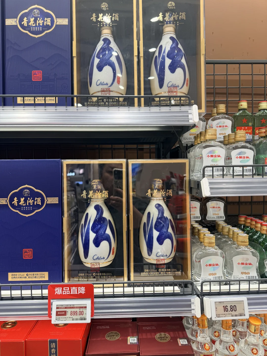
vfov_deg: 71.6
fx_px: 247
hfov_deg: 56.8
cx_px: 134
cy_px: 178
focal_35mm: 24
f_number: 1.78
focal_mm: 6.76
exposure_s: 1/100
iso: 80
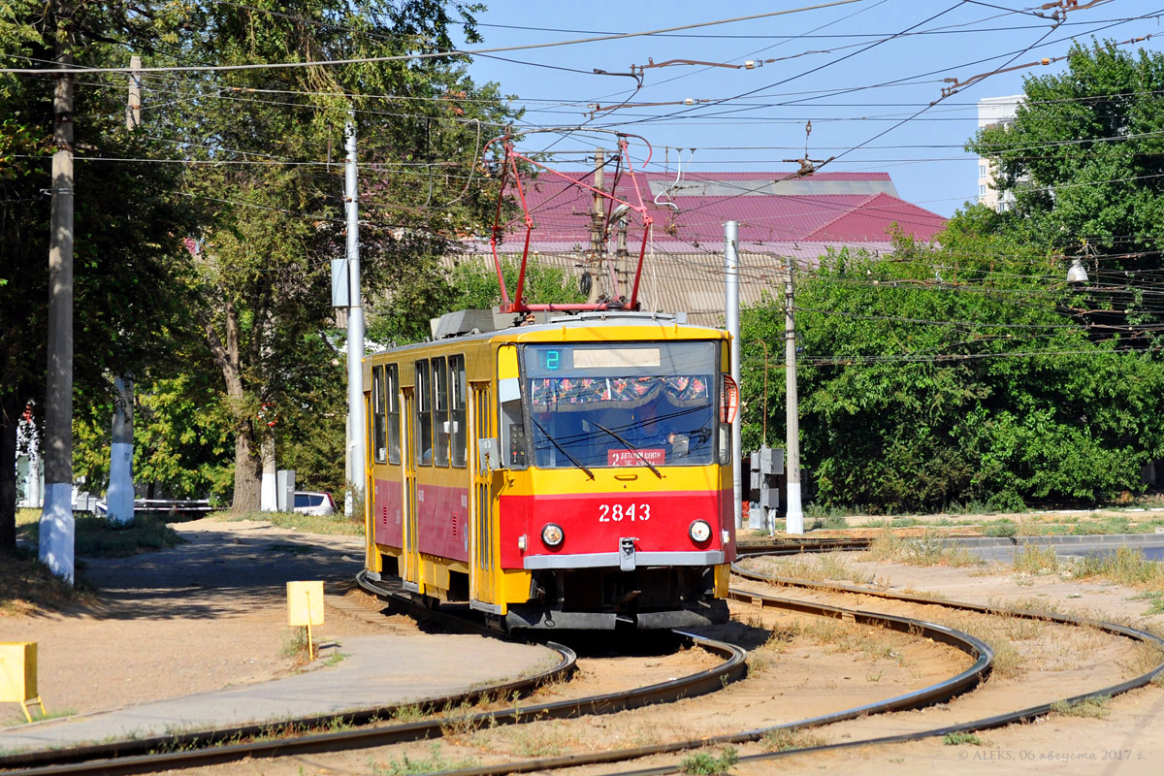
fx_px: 4122
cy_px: 388
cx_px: 582
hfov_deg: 16.1
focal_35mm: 128
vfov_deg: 10.8
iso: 200
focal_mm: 85
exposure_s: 1/500
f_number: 8
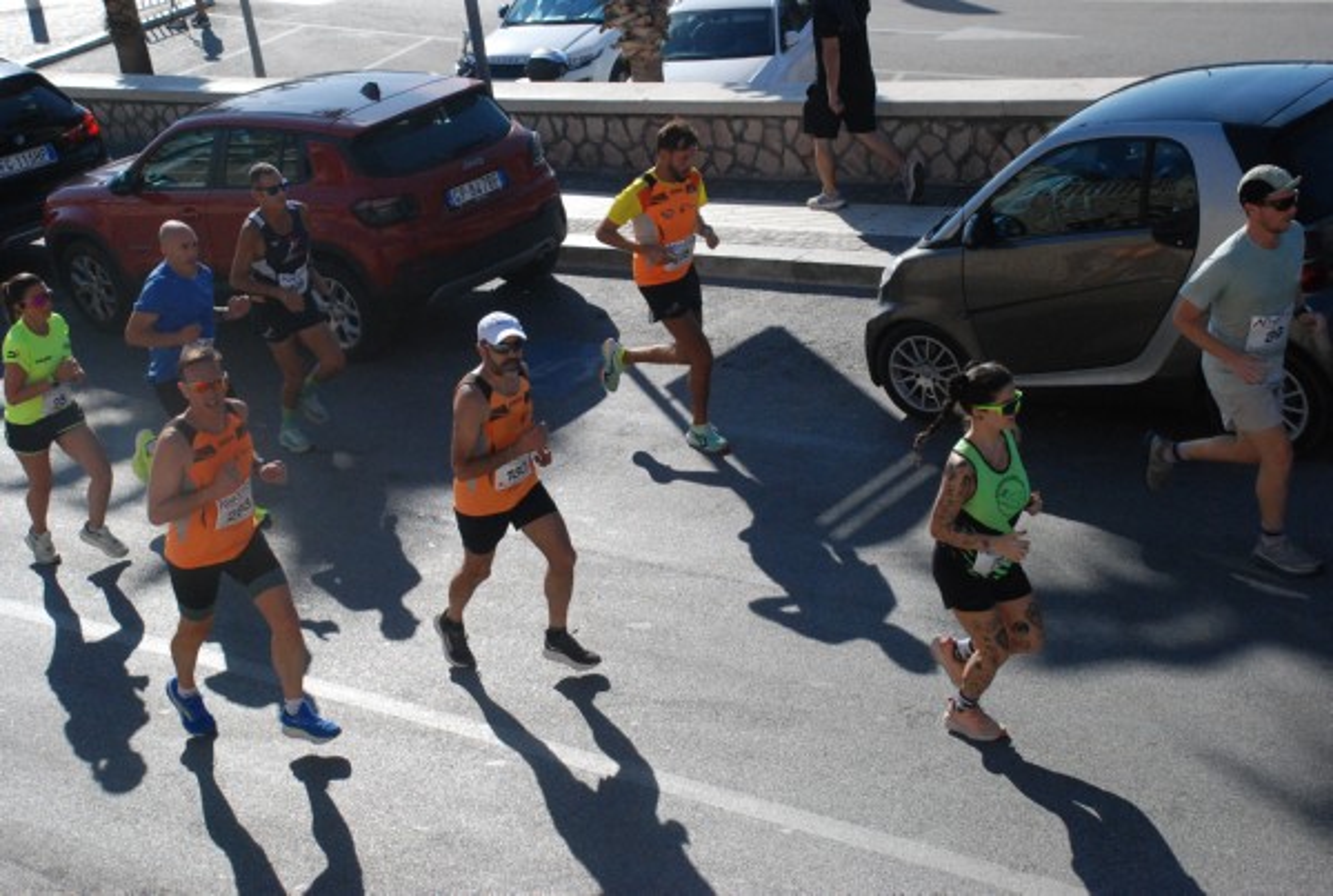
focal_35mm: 66
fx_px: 2449
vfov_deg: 20.7
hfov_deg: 30.4
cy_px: 448
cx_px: 666
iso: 1000
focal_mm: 44
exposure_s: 1/2000
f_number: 8
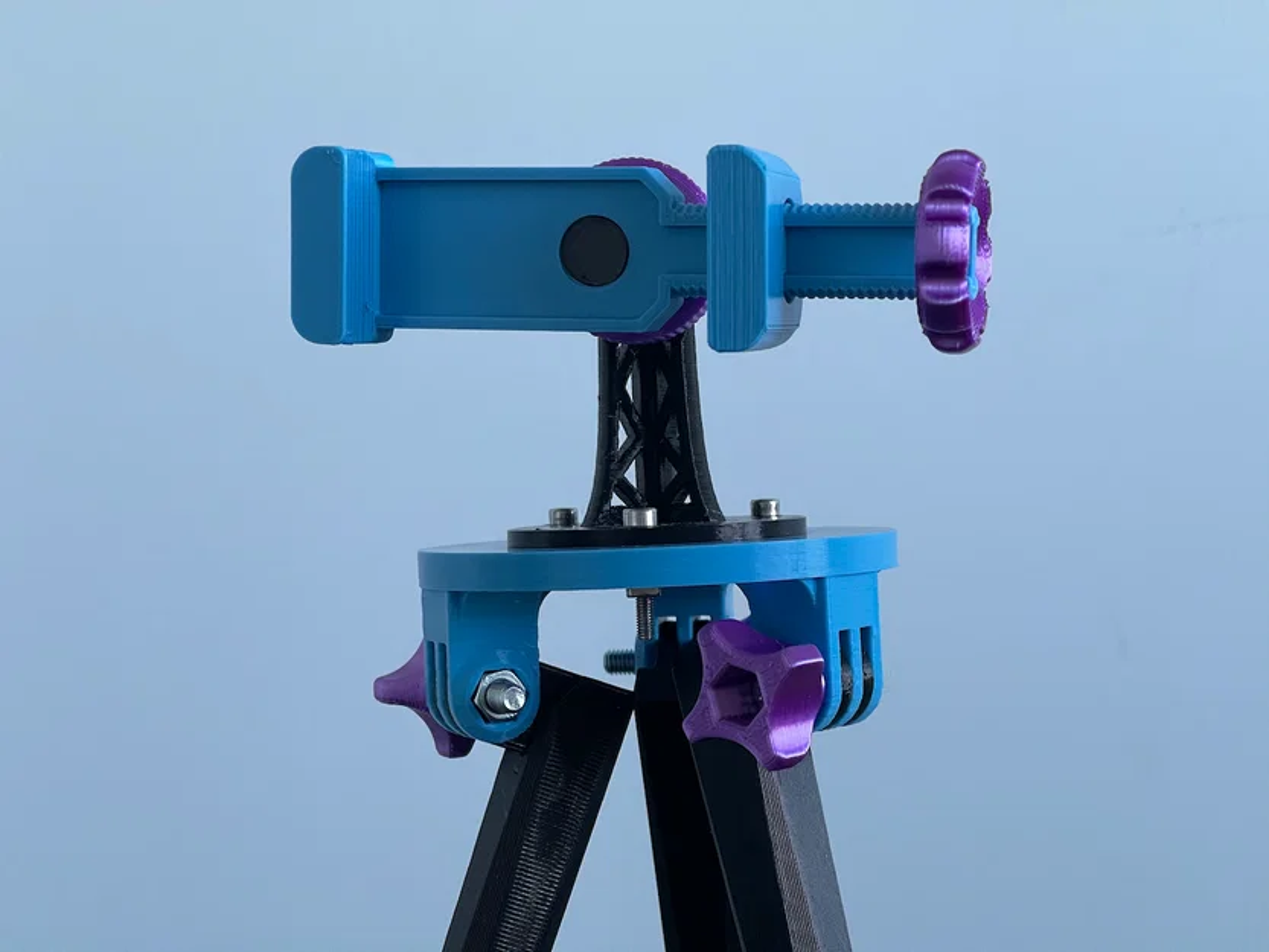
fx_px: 2347
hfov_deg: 30.3
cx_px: 634
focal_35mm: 64
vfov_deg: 22.9
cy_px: 476
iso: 160
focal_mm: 7.5
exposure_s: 1/121
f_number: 2.2
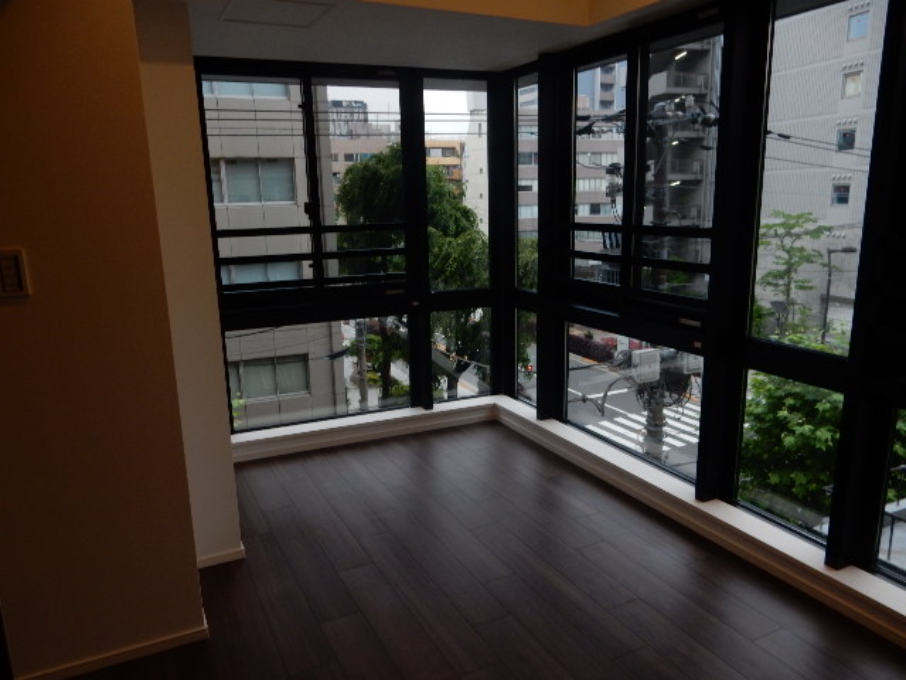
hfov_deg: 69.4
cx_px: 453
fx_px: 654
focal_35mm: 25
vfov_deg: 54.9
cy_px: 340
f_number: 3.7
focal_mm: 4.5
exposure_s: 1/50
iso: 125
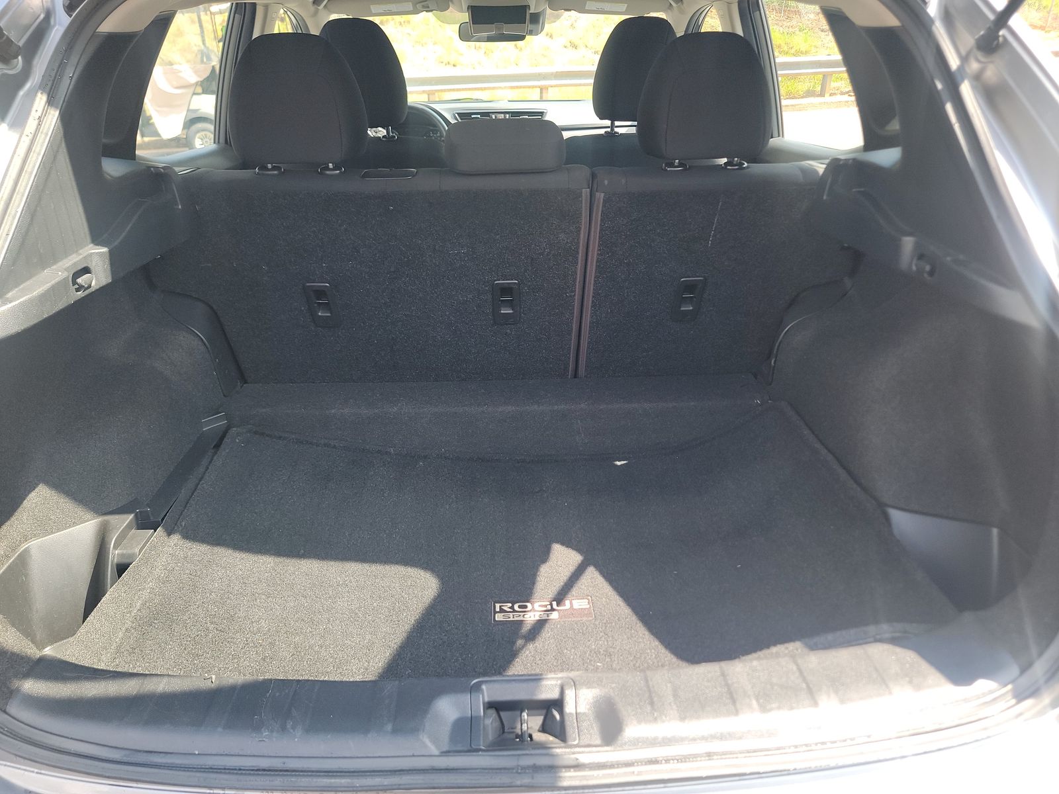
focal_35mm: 24
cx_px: 530
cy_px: 397
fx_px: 734
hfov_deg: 71.6
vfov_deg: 56.8
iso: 88
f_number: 1.8
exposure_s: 1/119
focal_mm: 6.7
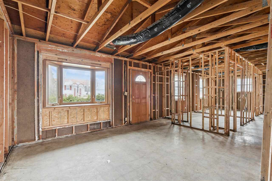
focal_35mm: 16
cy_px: 90
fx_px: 121
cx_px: 136
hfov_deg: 96.7
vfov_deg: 73.7
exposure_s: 1/6
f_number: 9
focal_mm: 16
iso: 800
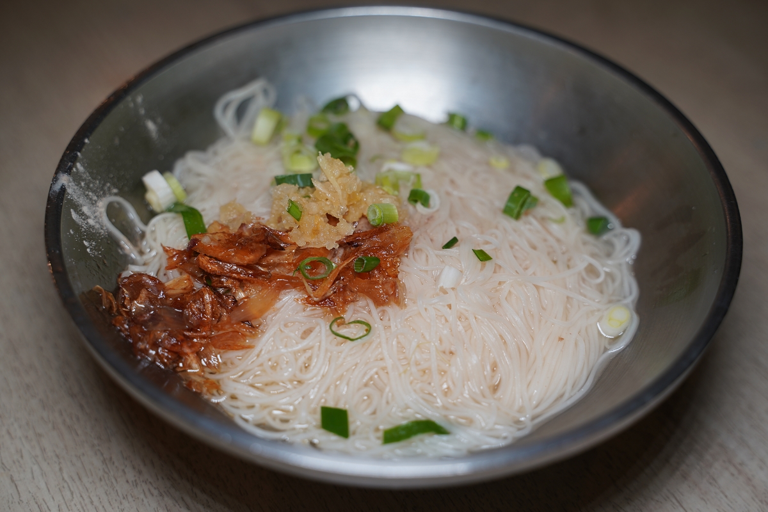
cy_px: 256
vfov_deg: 29.2
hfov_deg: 42.7
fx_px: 981
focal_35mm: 46
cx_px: 384
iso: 125
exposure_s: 1/60
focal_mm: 46
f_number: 4
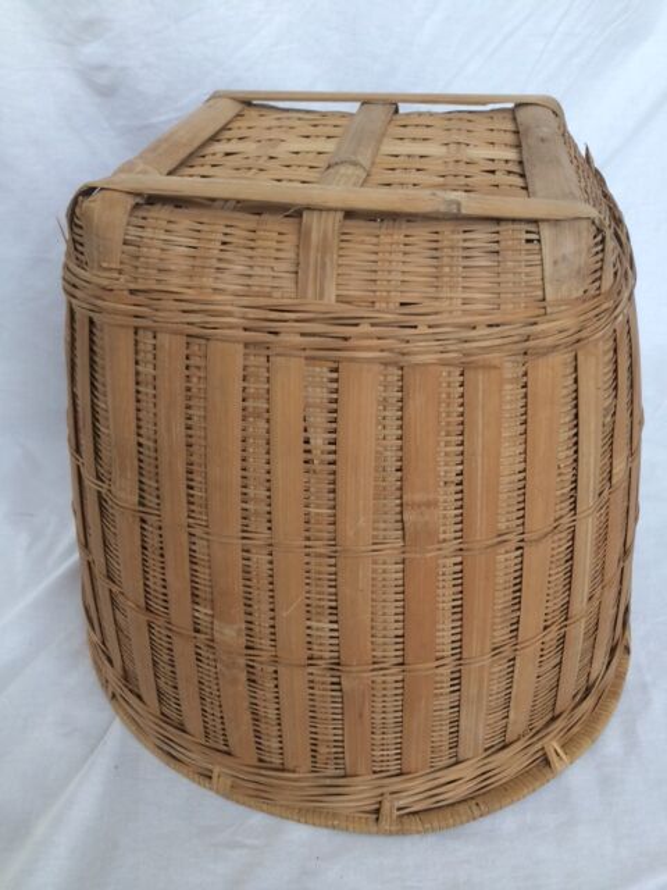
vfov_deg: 61.7
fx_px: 745
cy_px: 445
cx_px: 334
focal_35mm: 29
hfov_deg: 48.2
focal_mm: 4.15
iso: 32
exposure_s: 1/33
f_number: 2.2
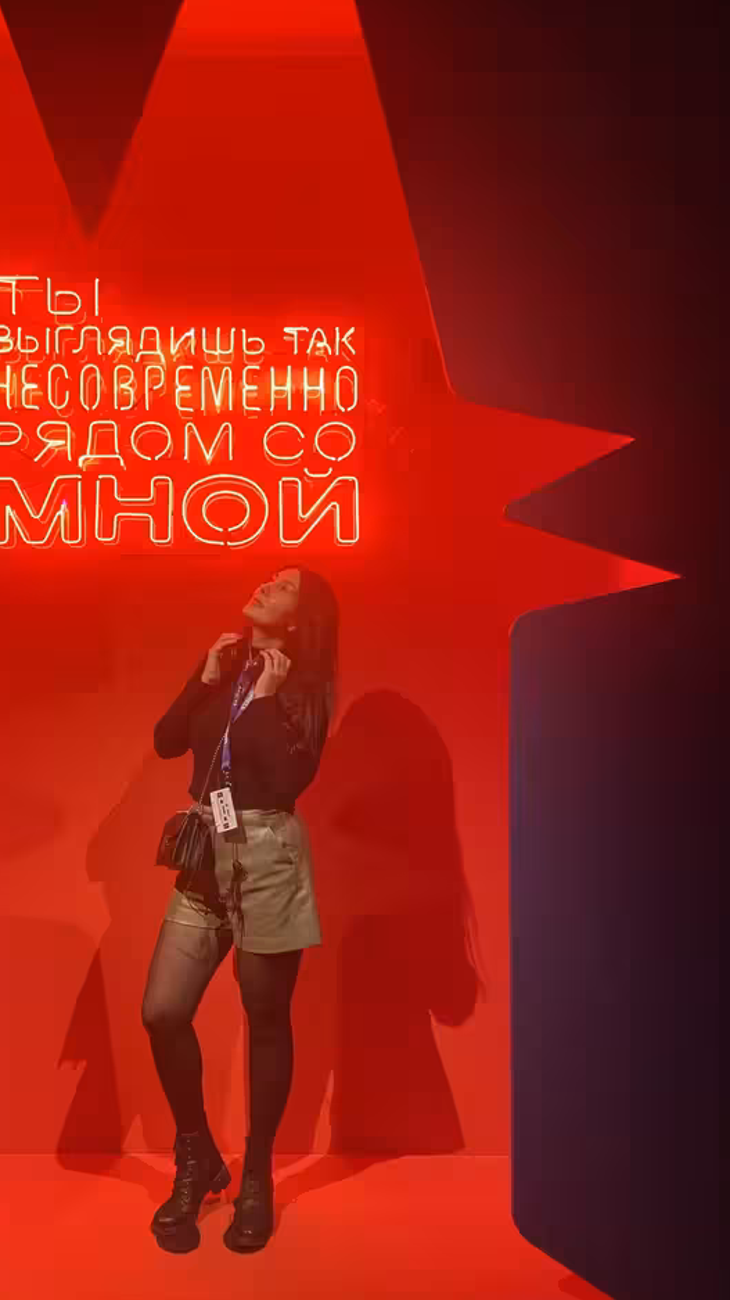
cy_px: 649
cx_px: 242
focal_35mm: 29
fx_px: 999
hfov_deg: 39.7
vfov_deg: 66.1
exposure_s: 1/50
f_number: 1.8
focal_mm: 4.25
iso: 125
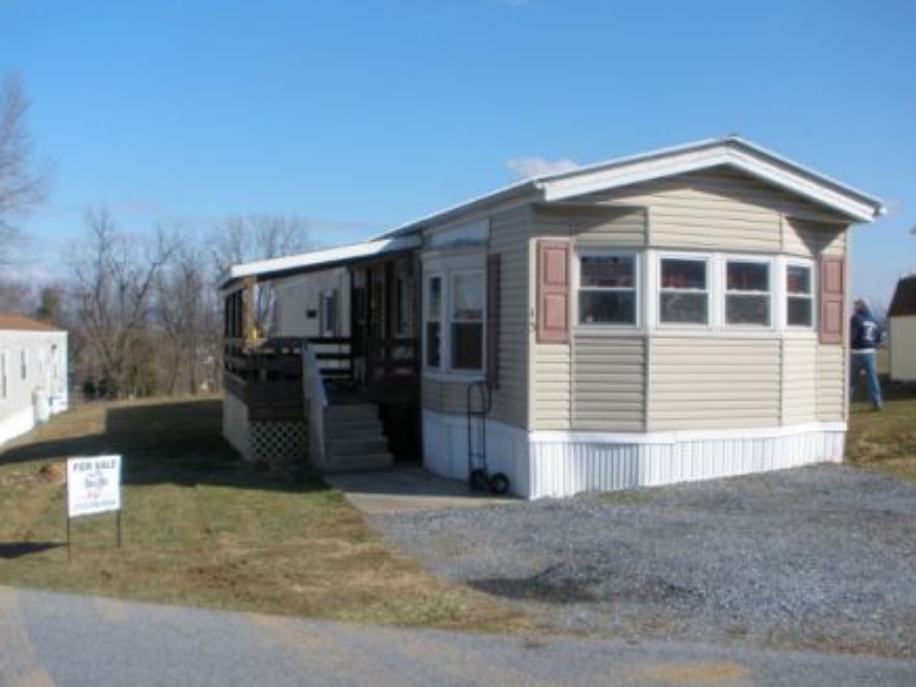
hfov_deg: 50.1
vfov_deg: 38.7
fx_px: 979
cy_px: 338
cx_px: 452
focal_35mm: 37
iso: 80
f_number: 5.6
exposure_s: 1/400
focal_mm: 6.3
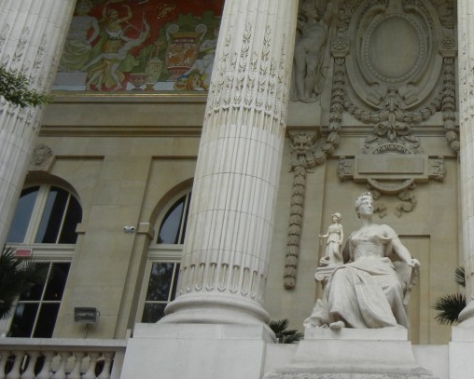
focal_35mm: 59
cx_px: 405
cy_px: 88
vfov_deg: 25.5
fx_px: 828
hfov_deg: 30.8
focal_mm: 5.4
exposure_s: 1/373
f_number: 3.5
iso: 160
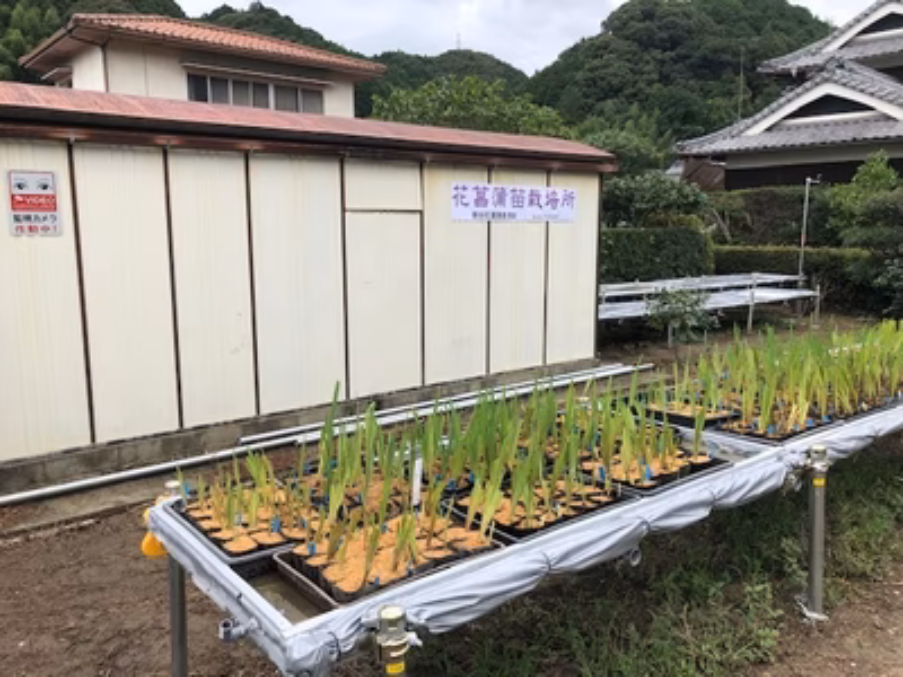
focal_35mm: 28
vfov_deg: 49.7
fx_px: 730
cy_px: 338
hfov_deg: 63.4
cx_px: 452
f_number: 1.8
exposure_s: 1/1043
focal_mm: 4
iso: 20
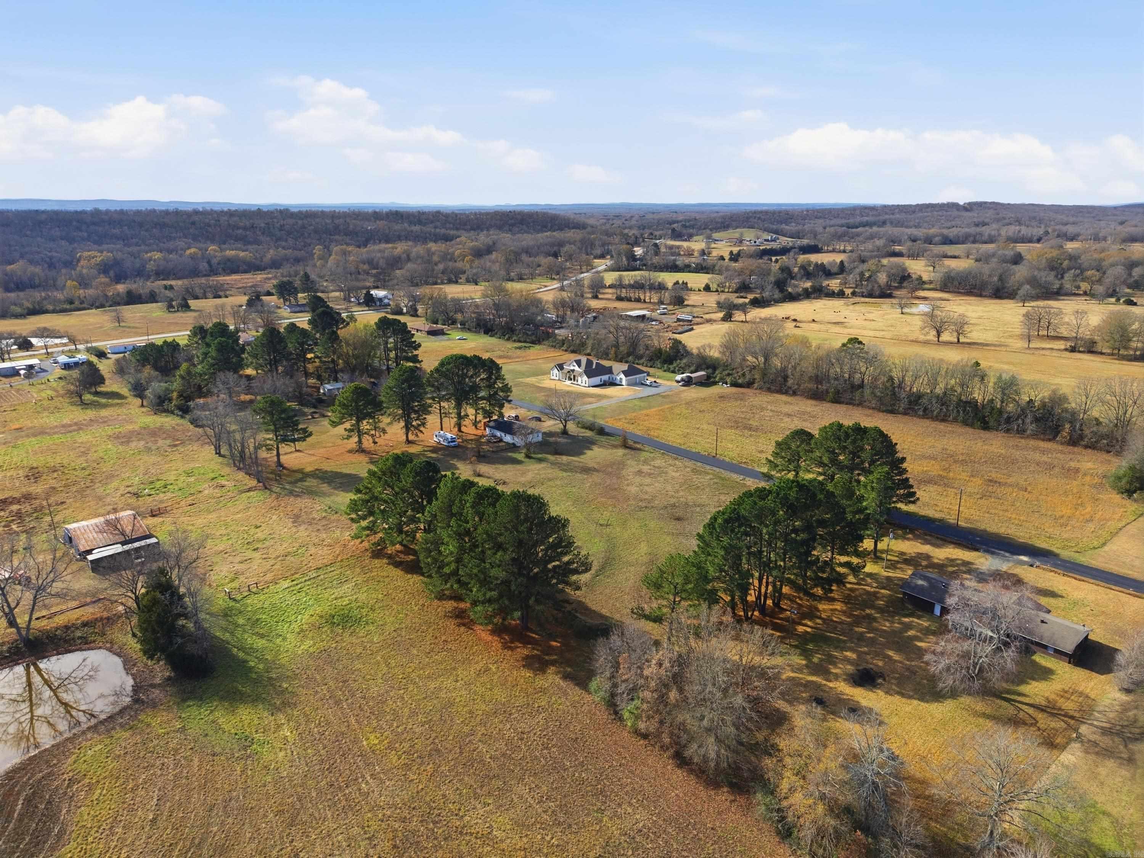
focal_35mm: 24
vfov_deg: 56.8
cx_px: 572
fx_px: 793
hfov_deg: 71.6
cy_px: 429
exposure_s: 1/6400
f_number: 1.8
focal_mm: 8.7
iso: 270
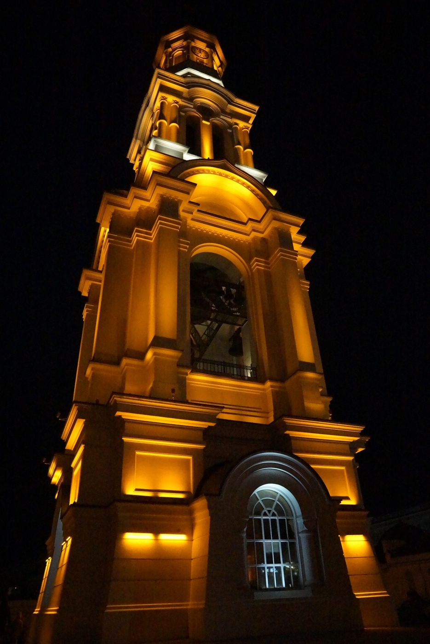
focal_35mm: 24
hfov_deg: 53.2
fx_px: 429
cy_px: 322
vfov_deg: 73.7
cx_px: 215
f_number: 5
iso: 6400
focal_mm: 16
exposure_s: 1/200
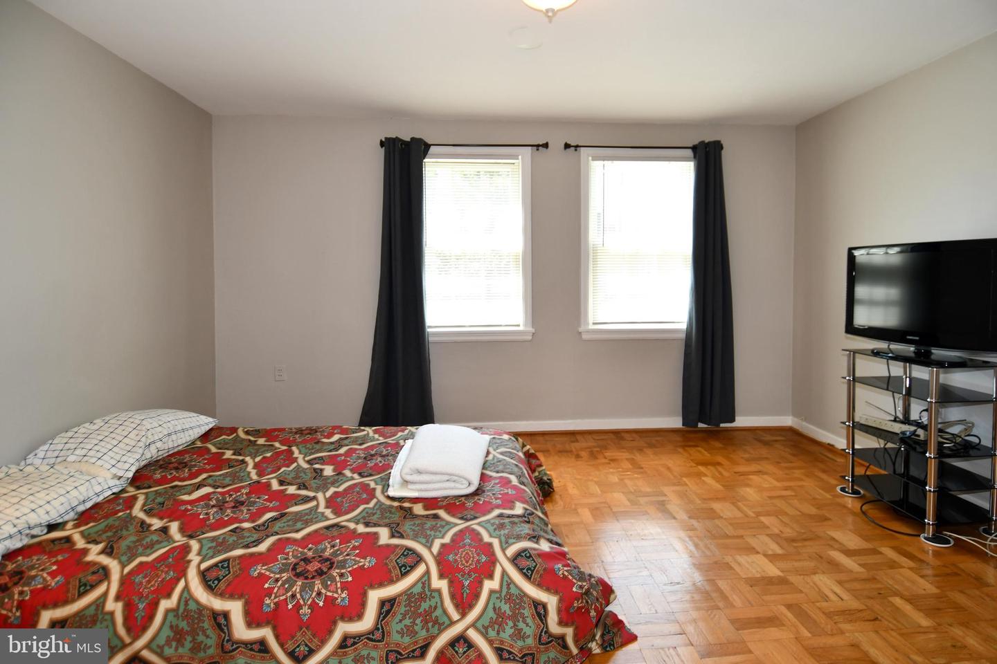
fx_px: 498
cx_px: 498
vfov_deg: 67.4
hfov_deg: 90.0
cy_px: 332
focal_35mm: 18
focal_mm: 12
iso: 200
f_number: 4
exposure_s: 1/60
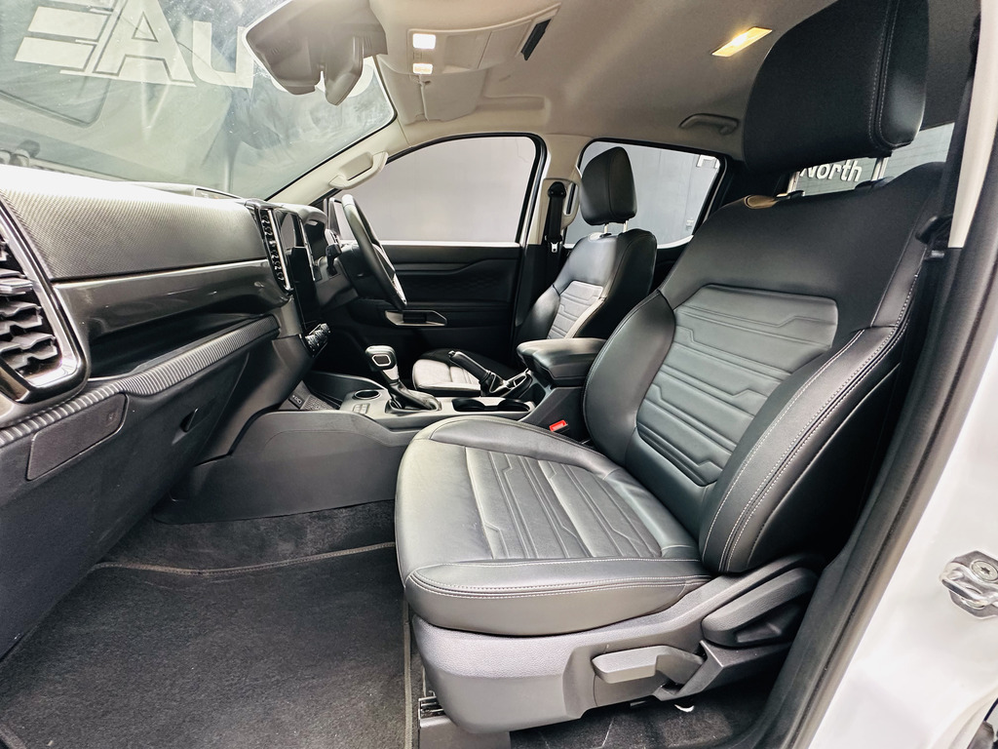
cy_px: 374
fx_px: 404
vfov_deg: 85.7
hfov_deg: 102.1
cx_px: 499
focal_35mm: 14
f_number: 2.2
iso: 320
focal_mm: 2.22
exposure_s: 1/60
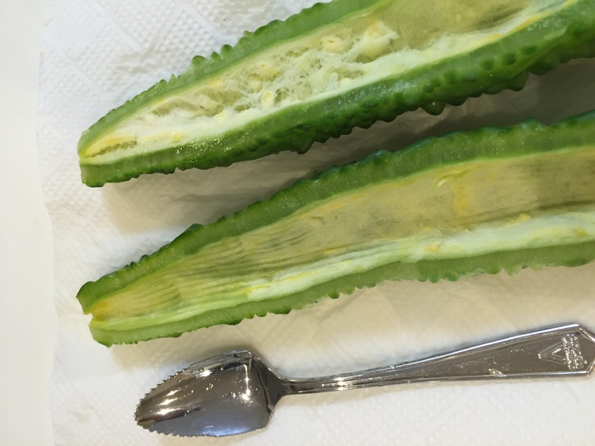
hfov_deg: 61.7
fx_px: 498
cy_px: 223
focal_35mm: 29
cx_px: 298
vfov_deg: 48.2
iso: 64
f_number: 2.2
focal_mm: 4.15
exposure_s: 1/30
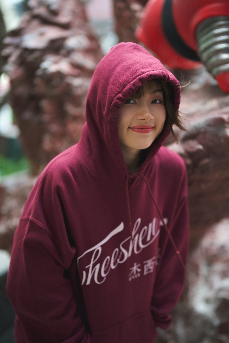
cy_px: 172
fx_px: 477
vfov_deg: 39.6
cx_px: 114
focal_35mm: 50
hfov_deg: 27.0
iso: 160
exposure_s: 1/250
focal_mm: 50
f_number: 1.2
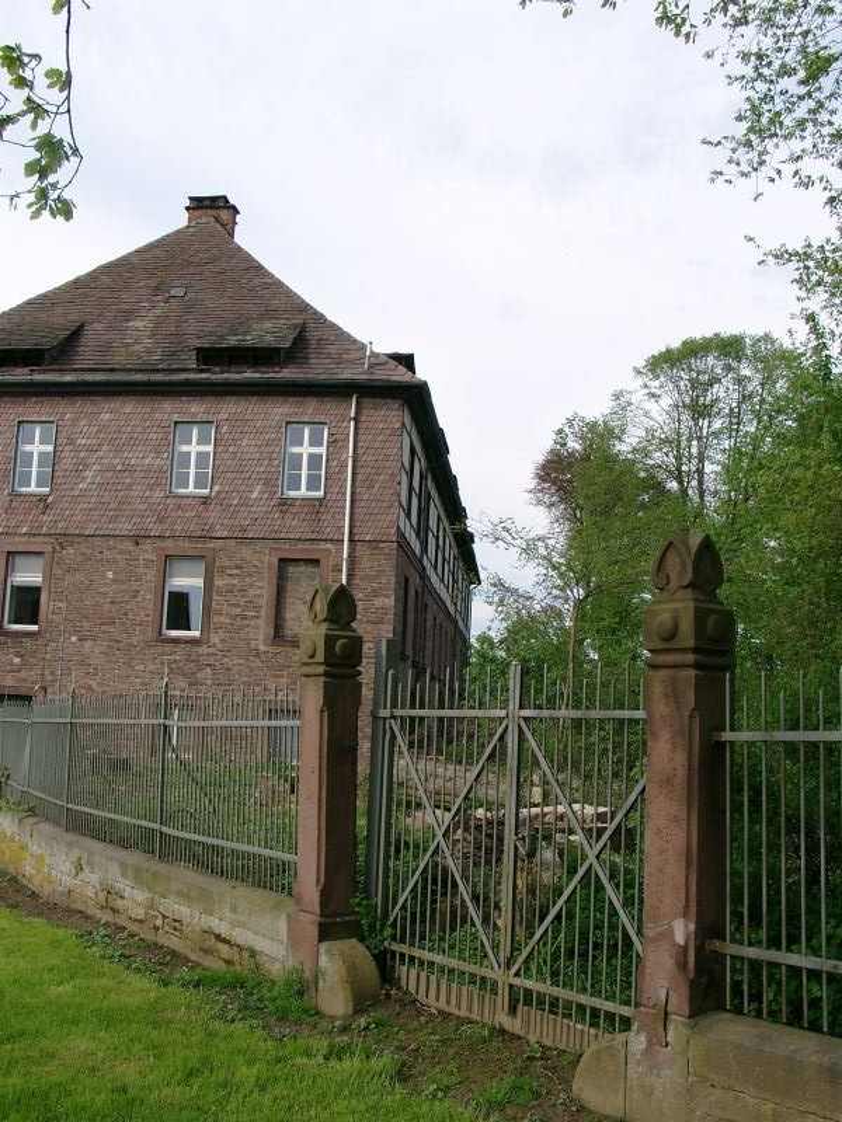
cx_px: 421
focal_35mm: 34
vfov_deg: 54.0
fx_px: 1103
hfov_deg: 41.8
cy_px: 561
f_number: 4
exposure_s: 1/530
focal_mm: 7.13
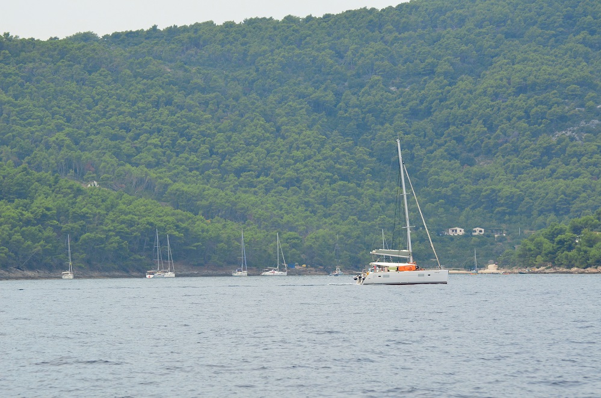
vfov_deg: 7.8
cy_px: 199
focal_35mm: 174
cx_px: 300
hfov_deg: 11.8
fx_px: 2898
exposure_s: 1/1000
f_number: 5.6
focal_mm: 116
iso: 400
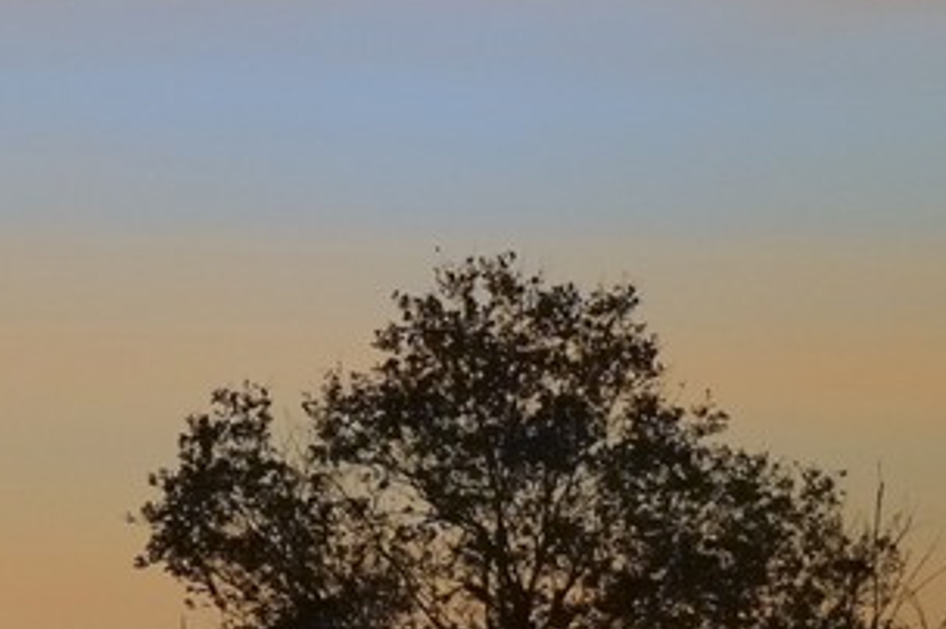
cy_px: -778
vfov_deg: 1.3
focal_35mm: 1051
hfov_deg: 2.0
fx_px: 27588
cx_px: -1519
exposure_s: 1/160
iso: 1600
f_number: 8
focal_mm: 200
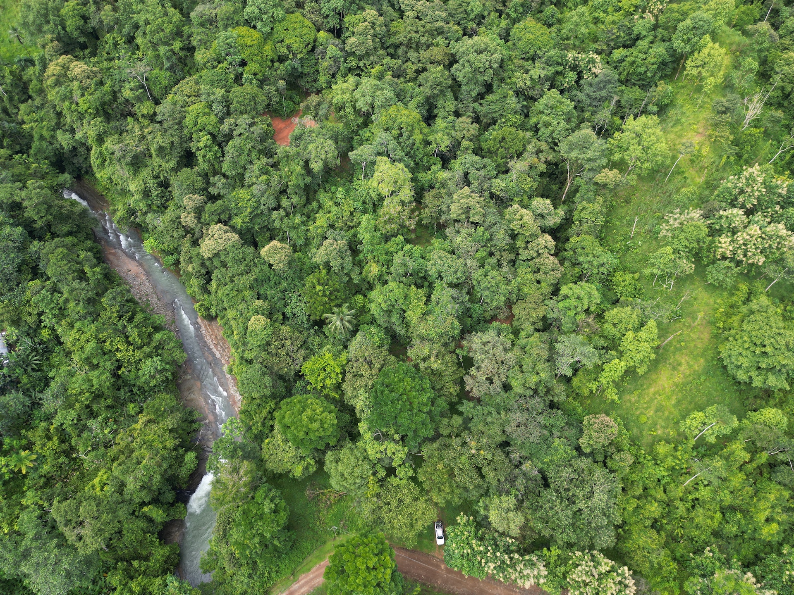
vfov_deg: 56.8
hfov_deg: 71.6
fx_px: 550
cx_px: 397
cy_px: 298
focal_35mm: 24
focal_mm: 6.72
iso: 100
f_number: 1.7
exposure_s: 1/500
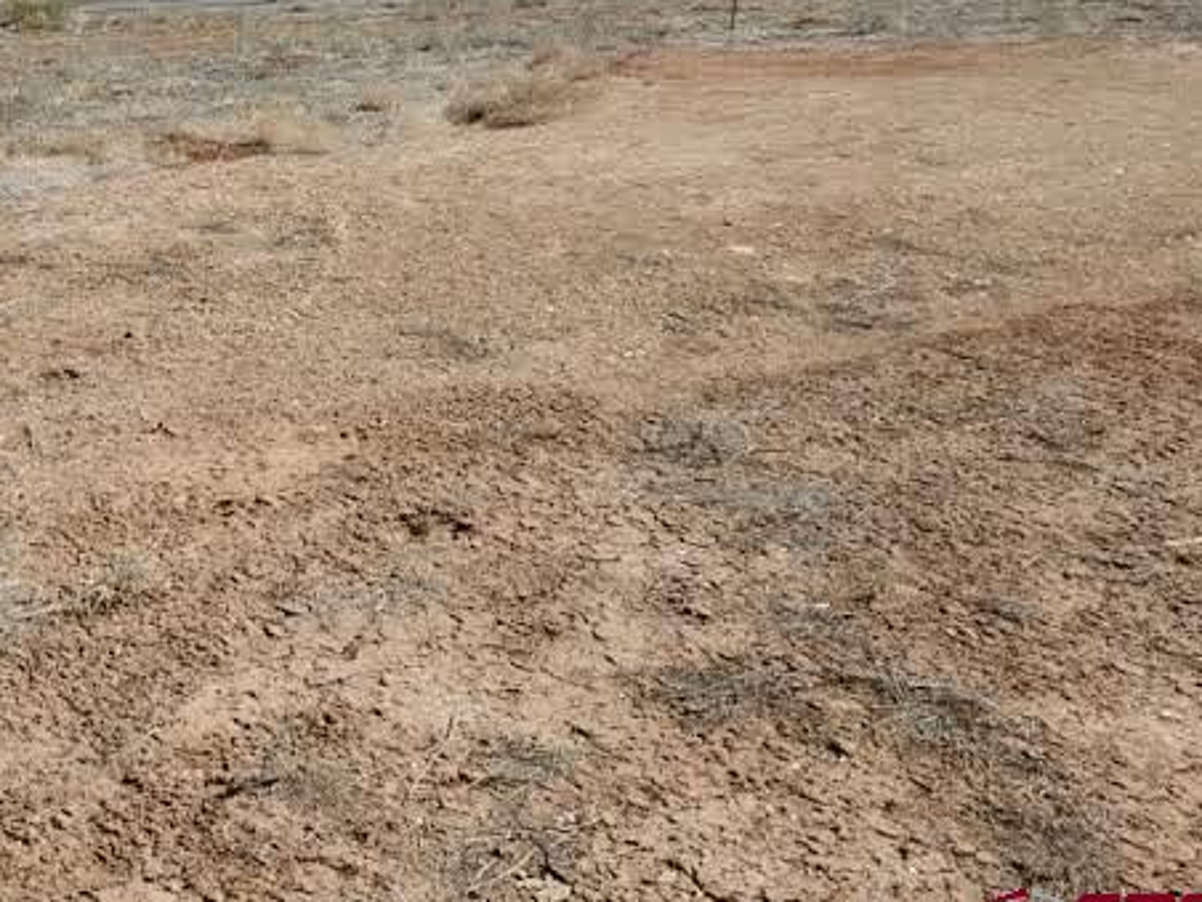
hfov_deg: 39.6
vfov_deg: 30.6
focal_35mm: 46
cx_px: 234
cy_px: 154
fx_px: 1597
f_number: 2.4
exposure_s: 1/2060
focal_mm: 4.3
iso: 50
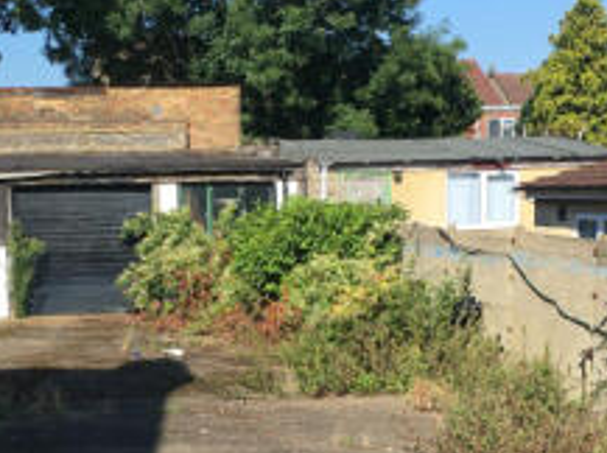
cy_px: 354
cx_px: 178
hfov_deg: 24.9
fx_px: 1365
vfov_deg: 18.7
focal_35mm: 78
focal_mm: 4.15
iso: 25
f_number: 2.2
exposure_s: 1/1183
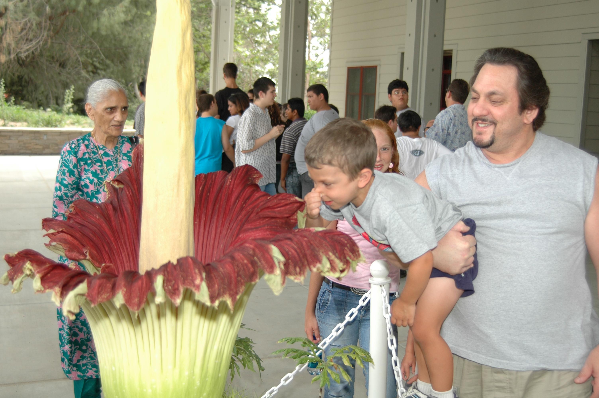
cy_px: 199
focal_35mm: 42
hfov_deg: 46.4
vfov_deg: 31.8
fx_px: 698
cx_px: 300
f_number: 4
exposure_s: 1/200
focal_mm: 28
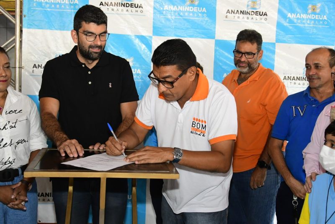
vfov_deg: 29.9
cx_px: 168
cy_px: 112
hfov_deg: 43.6
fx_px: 419
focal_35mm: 45
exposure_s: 1/125
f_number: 4.5
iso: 2500
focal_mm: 30
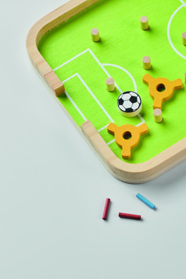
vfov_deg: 12.9
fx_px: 1232
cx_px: 137
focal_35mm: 159
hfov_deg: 8.6
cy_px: 140
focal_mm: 105
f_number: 14
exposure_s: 1/125
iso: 80
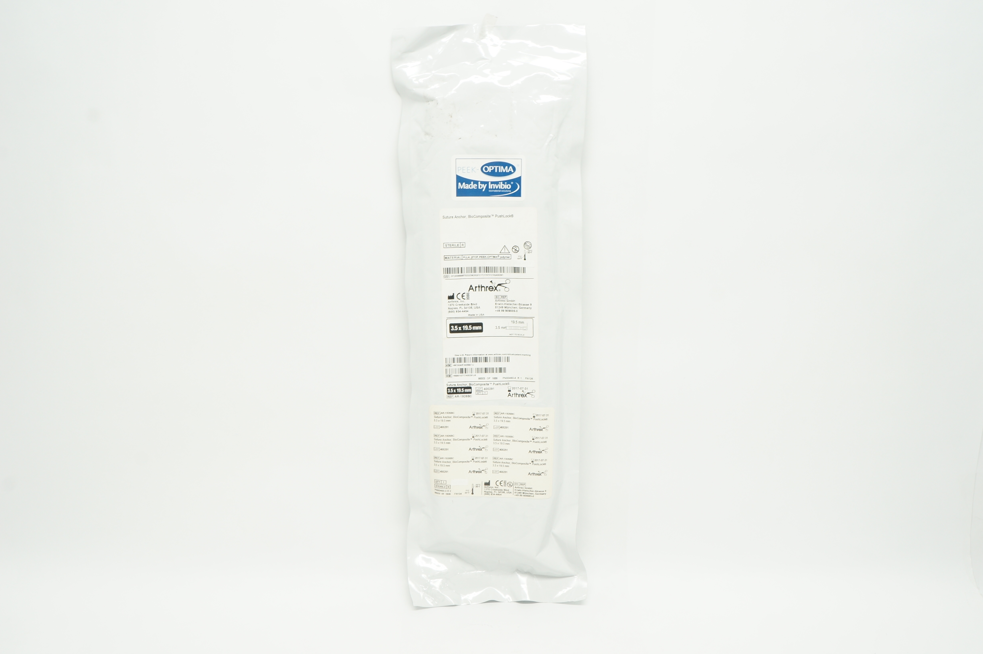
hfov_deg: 59.5
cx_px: 492
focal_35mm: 32
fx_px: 859
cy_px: 327
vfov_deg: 41.6
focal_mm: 21
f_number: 11
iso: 400
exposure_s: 1/15
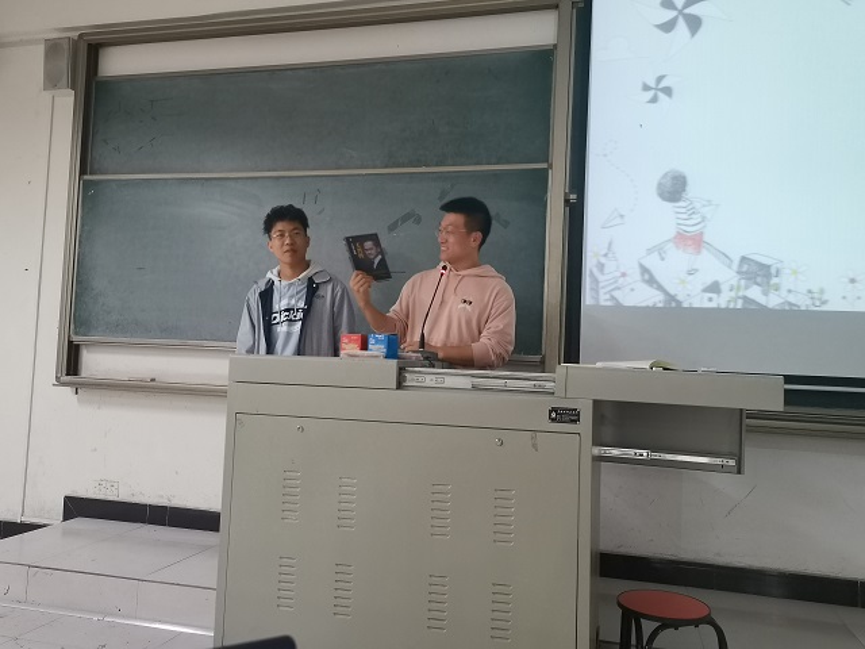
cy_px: 324
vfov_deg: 48.2
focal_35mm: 29
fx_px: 725
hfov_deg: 61.7
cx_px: 432
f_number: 1.8
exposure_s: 1/33.3
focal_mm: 5.4
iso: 400
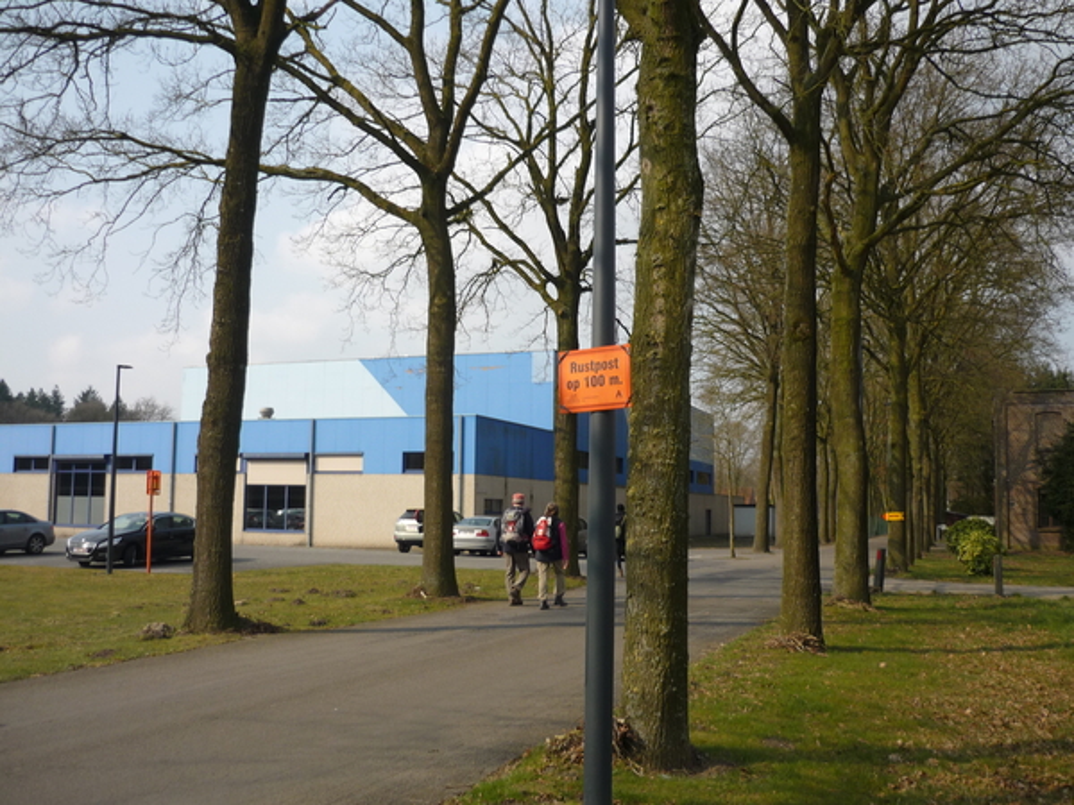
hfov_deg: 55.4
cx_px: 537
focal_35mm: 33
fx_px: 1024
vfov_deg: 42.9
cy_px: 402
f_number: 8
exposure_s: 1/160
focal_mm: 5.5
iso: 100
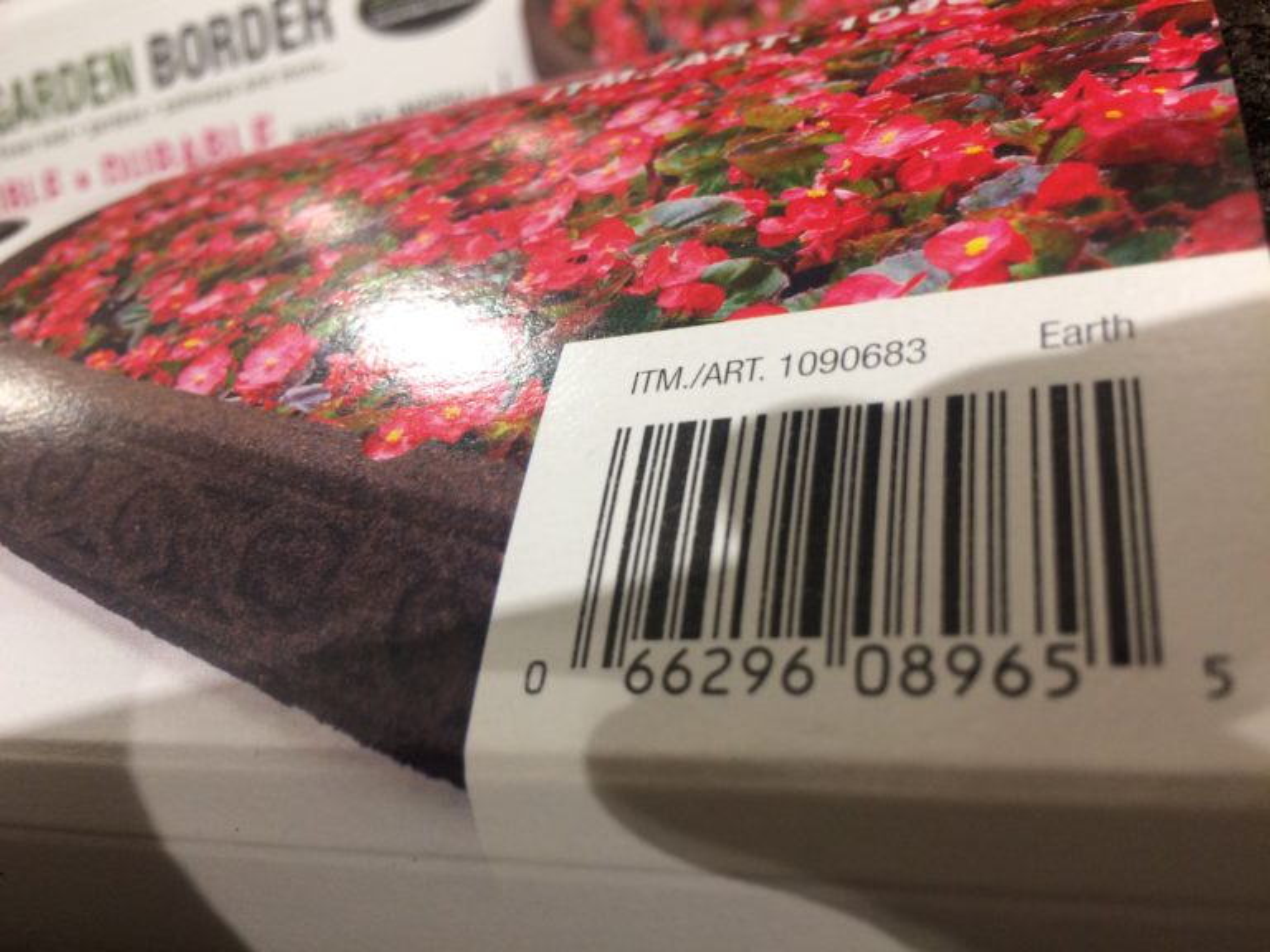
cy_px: 476
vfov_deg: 48.2
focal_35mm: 29
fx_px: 1064
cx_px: 635
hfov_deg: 61.7
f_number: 2.2
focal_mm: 4.15
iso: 80
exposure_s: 1/30
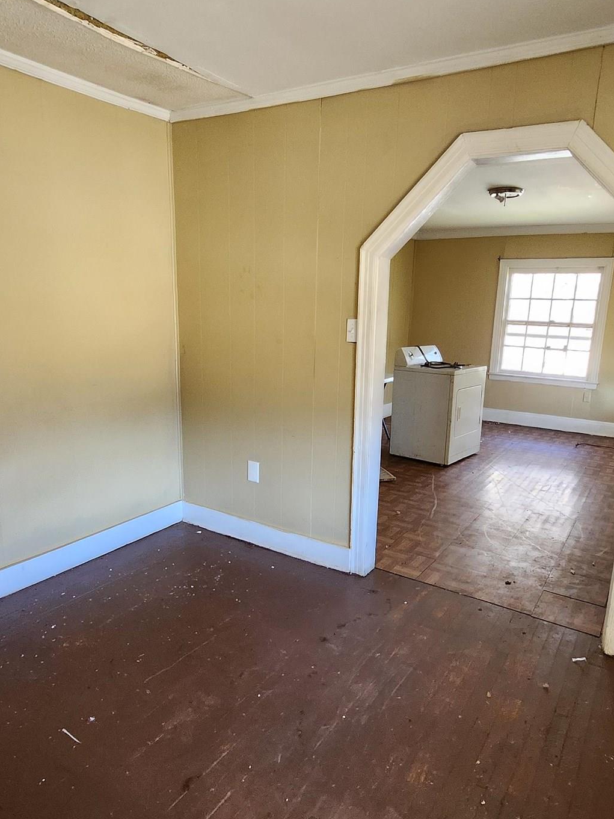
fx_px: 520
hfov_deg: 61.0
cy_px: 445
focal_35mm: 22
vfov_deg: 76.2
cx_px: 326
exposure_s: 1/60
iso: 400
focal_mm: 1.74
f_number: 2.2
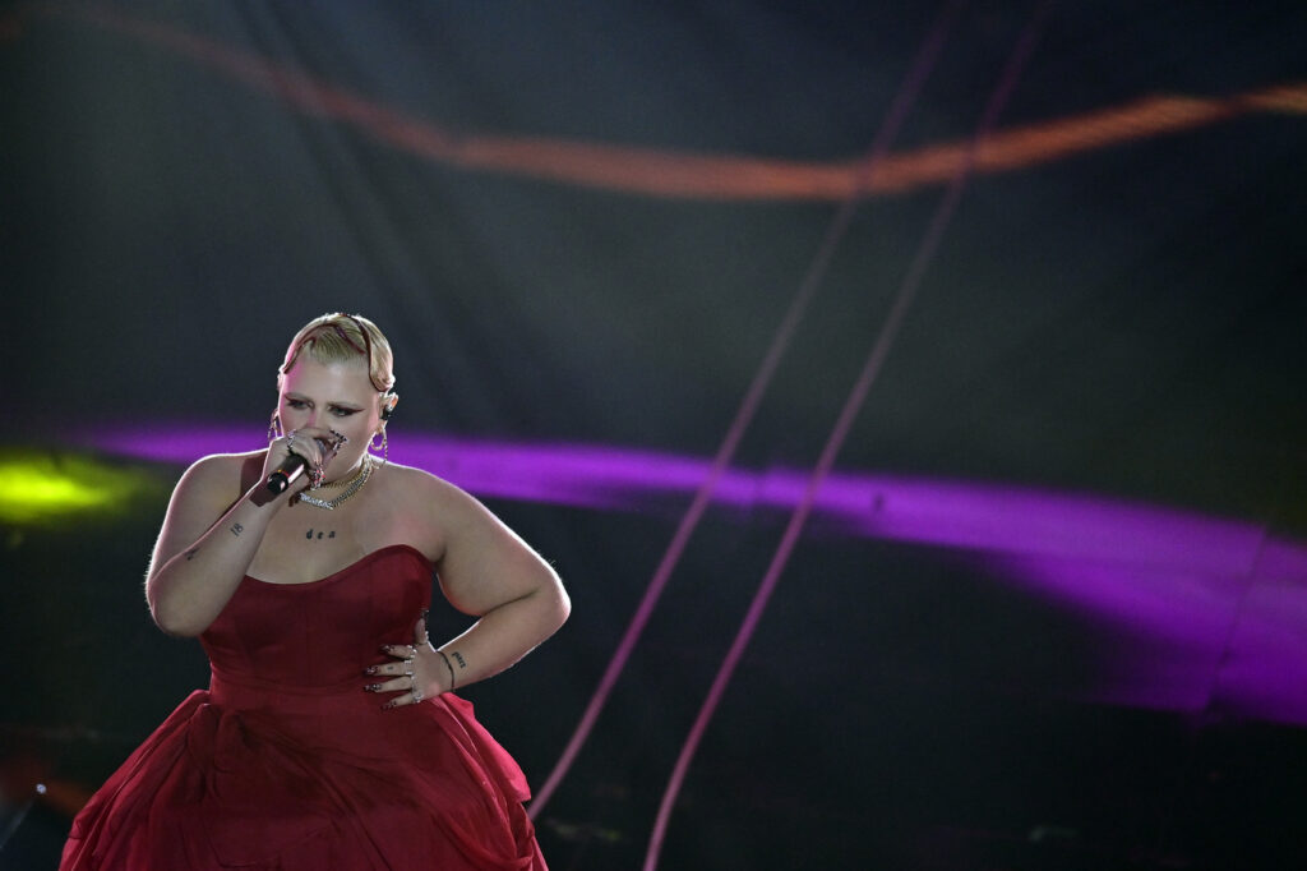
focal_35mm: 300
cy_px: 436
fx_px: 10888
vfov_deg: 4.6
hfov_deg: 6.9
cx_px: 654
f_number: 3.2
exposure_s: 1/800
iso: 4000
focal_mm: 300
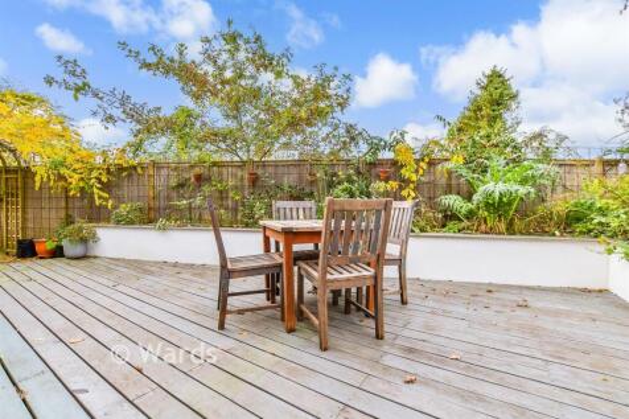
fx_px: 437
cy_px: 210
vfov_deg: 51.3
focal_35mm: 25
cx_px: 314
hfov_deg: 71.5
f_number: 8
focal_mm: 17
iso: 160
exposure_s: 1/100
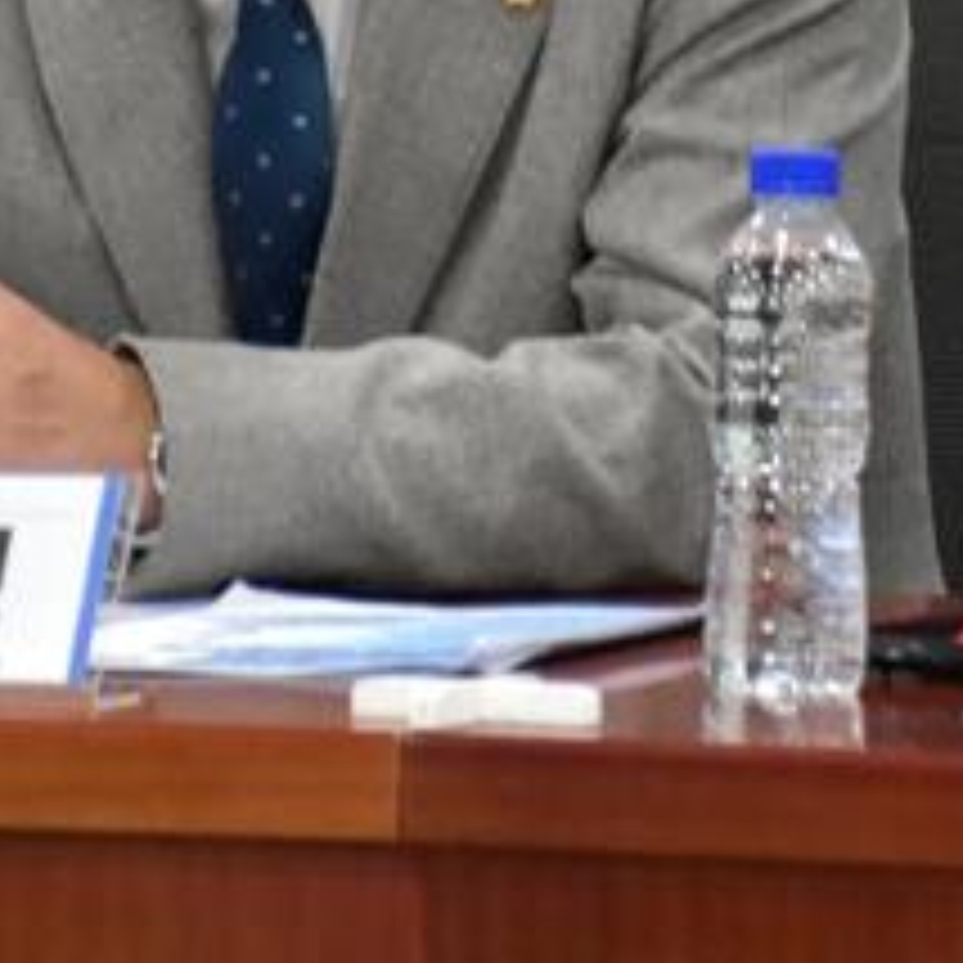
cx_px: 1004
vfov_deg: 2.3
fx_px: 23480
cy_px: -560
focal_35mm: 746
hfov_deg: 2.3
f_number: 6.3
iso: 3200
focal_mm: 122
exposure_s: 1/125
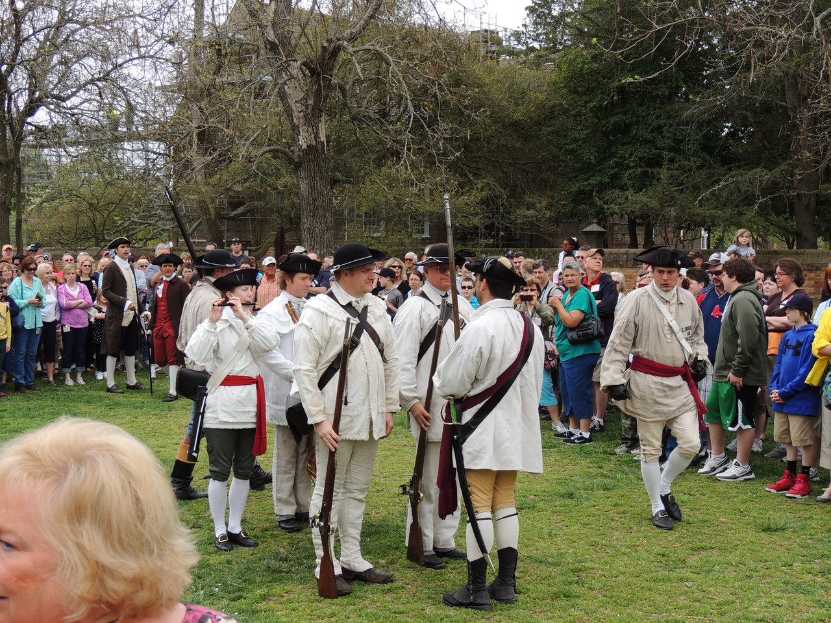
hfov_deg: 38.2
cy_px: 312
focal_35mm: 50
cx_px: 416
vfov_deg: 29.1
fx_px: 1200
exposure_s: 1/320
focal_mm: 8.9
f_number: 3.6
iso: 100
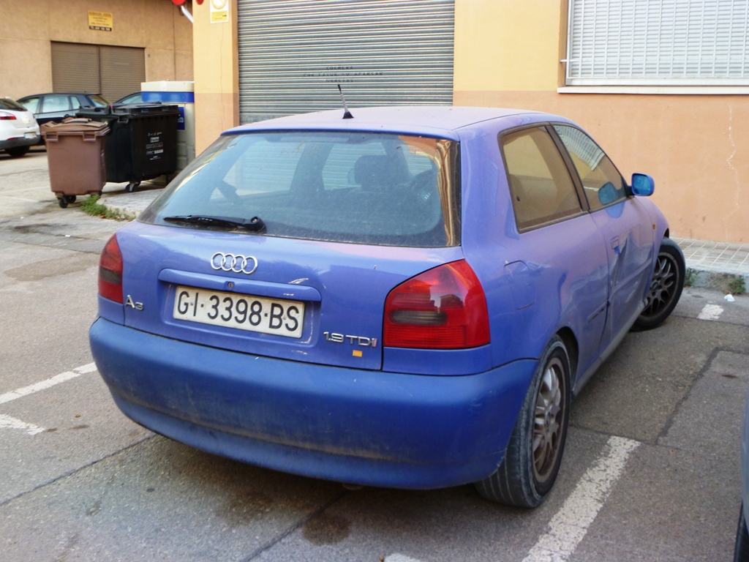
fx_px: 736
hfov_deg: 54.0
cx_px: 374
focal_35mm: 34
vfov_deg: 41.8
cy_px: 281
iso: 125
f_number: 3.6
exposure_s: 1/30
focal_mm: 6.1
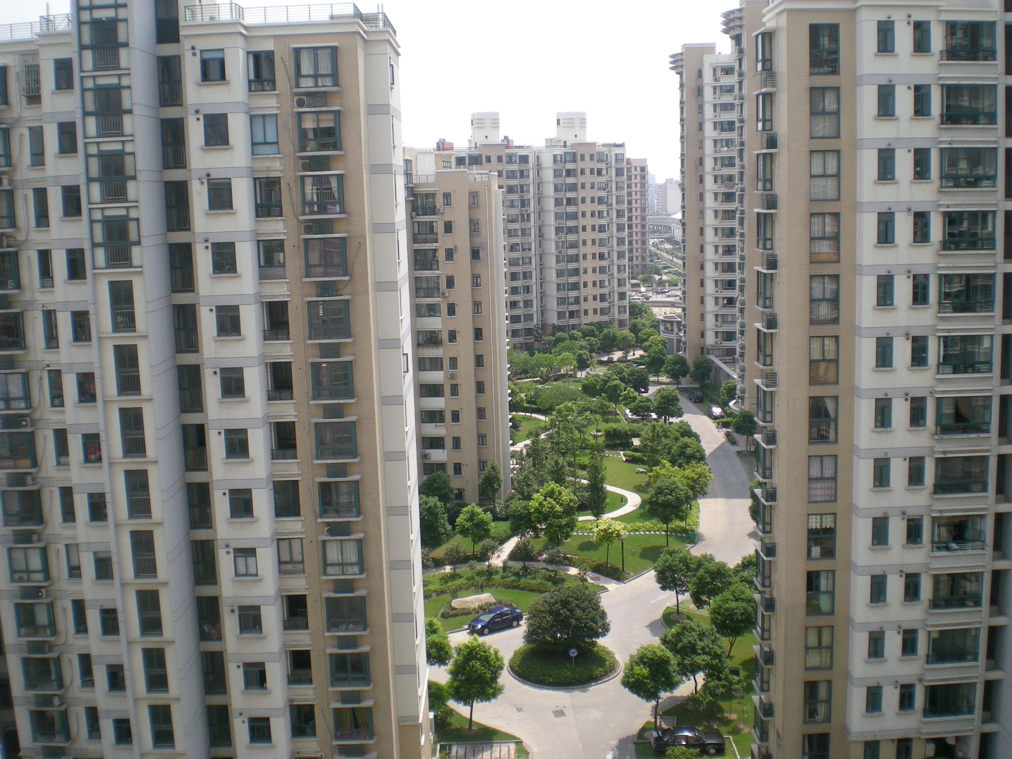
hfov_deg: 49.0
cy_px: 380
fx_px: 1111
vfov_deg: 37.7
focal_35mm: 38
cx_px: 506
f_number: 4.6
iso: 77
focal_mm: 6.3
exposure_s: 1/356
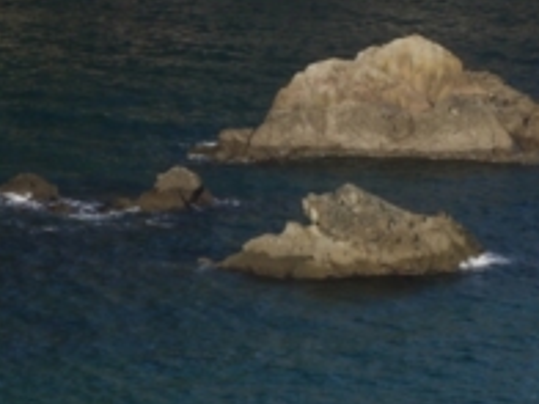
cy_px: -289
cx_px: 459
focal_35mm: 546
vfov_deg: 2.7
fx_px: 8502
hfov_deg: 3.6
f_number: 22
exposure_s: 1/10
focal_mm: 67
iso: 100
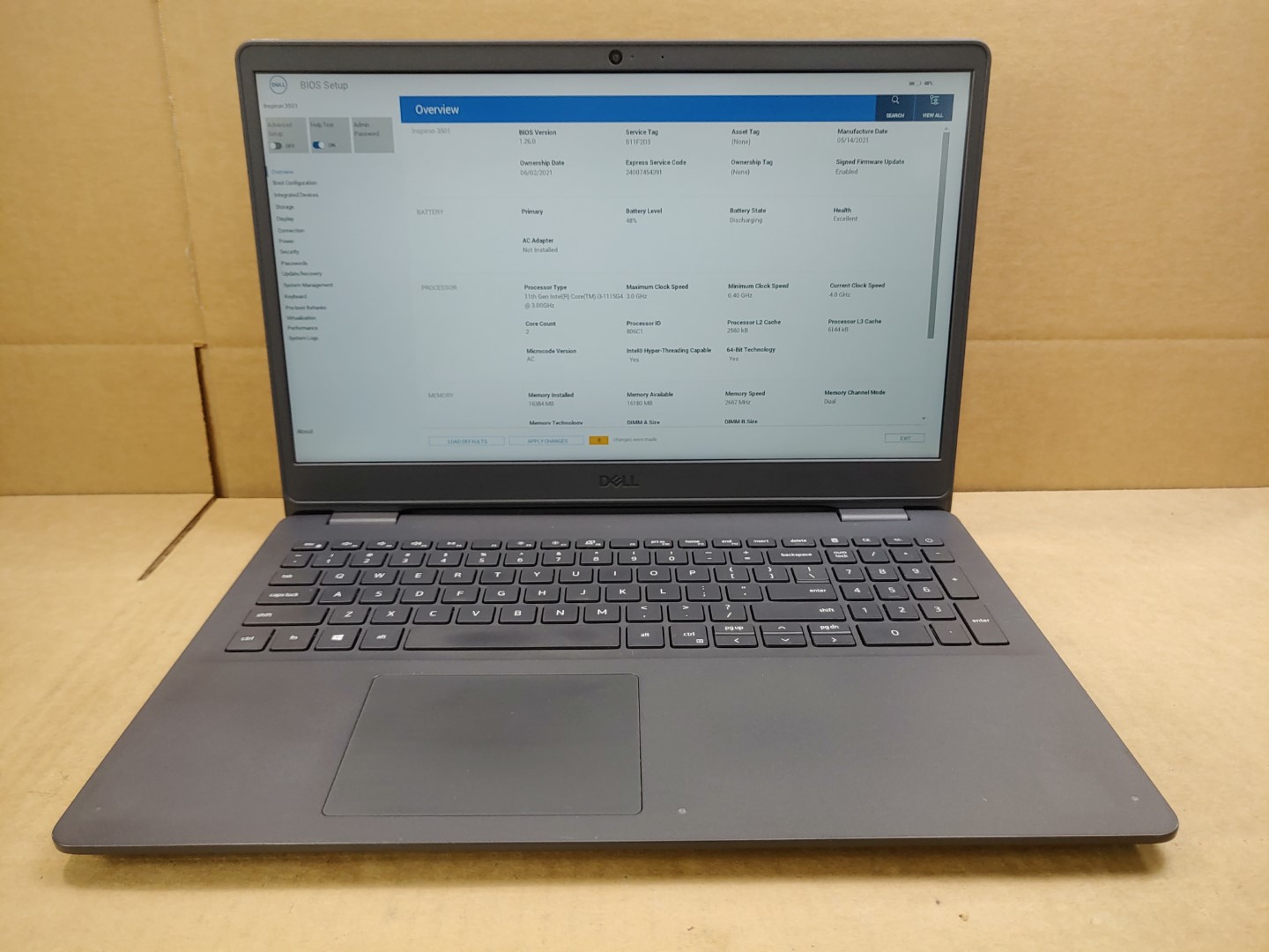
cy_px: 476
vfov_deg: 53.1
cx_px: 634
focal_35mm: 26
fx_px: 953
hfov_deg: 67.3
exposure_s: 1/120
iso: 50
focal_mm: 4.36
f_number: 1.8
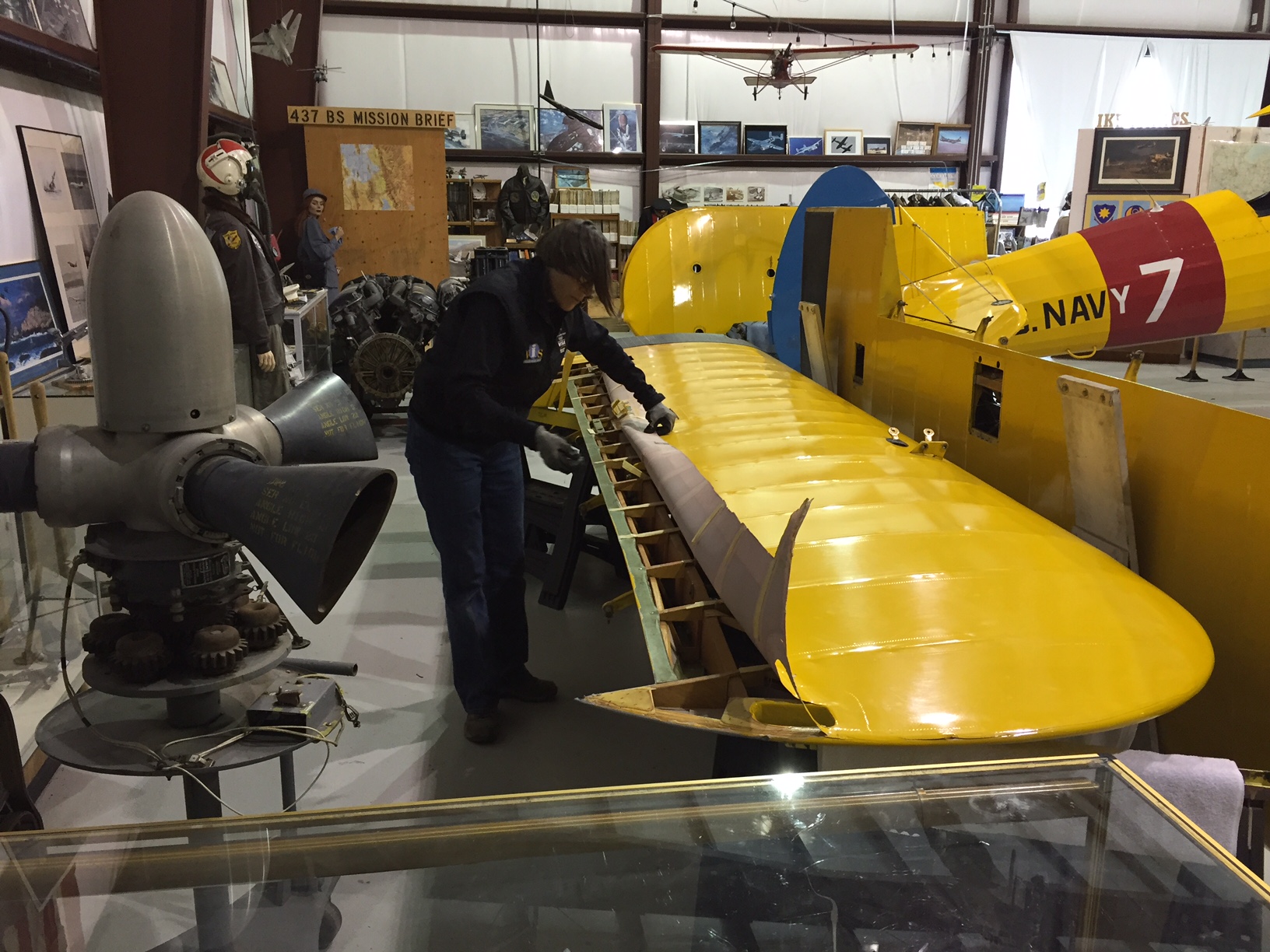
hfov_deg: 61.7
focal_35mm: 29
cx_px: 635
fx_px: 1064
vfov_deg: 48.2
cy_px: 476
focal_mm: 4.15
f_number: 2.2
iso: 125
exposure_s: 1/30
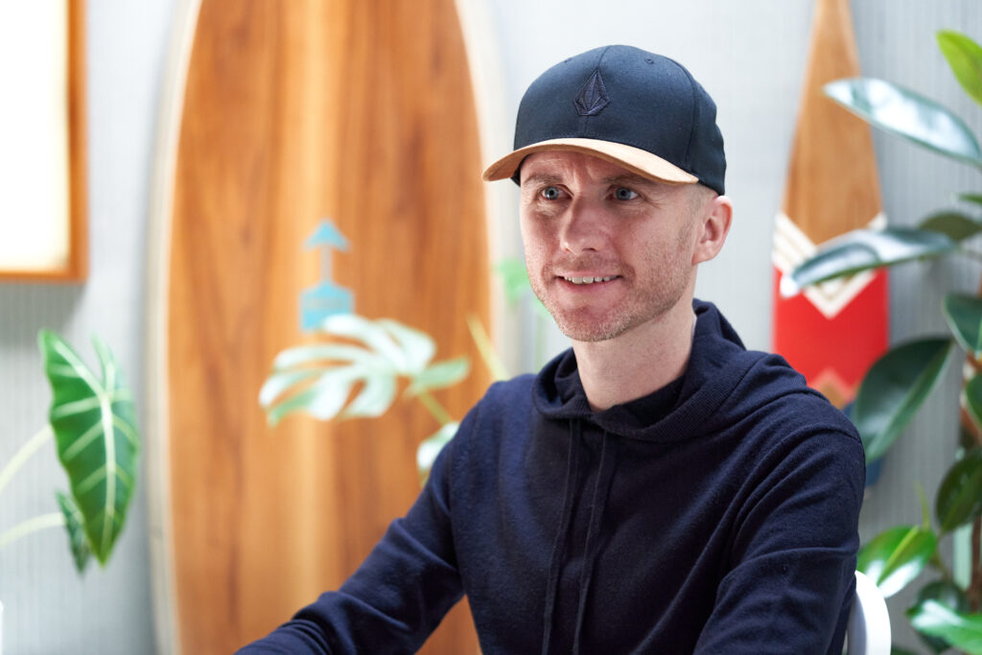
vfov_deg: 15.2
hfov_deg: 22.6
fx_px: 2455
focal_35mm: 90
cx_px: 491
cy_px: 328
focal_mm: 90
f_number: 2.8
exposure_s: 1/400
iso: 2000
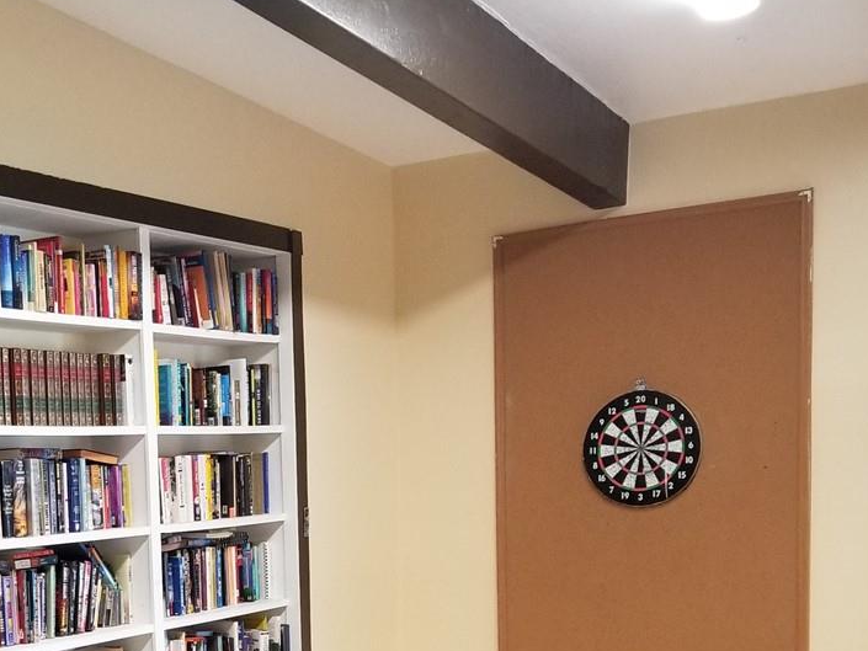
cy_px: 727
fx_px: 1480
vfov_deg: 23.2
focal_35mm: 59
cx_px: 55
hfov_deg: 30.9
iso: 160
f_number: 1.7
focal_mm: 4.25
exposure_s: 1/60
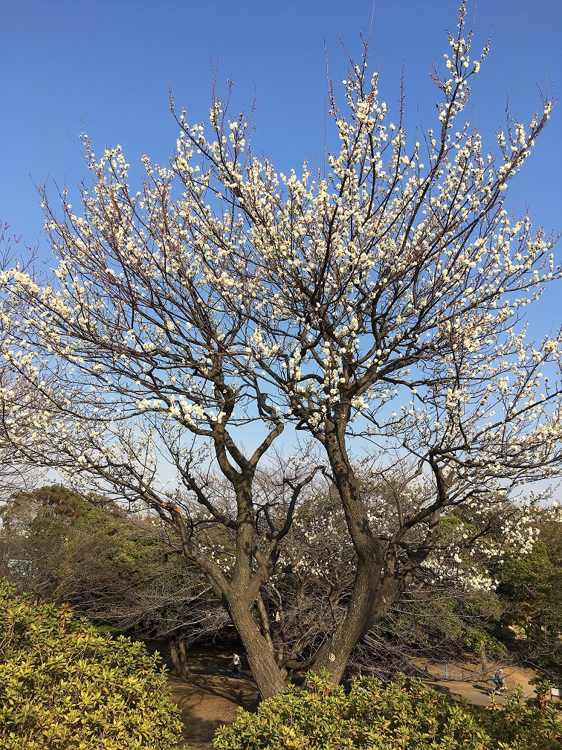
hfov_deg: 48.2
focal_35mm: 29
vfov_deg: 61.7
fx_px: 628
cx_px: 281
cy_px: 375
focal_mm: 4.15
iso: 25
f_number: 2.2
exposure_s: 1/1241
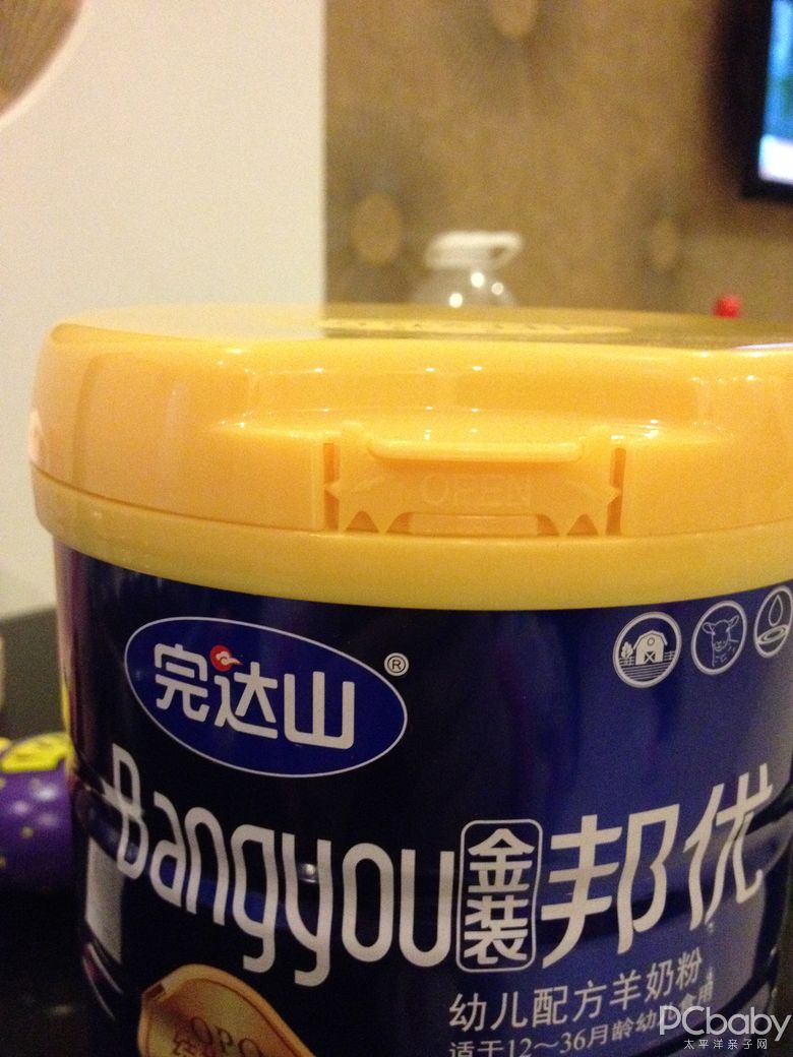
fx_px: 1069
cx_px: 396
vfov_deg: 52.6
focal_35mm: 35
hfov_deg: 40.7
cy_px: 528
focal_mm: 4.28
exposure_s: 1/15
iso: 800
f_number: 2.4
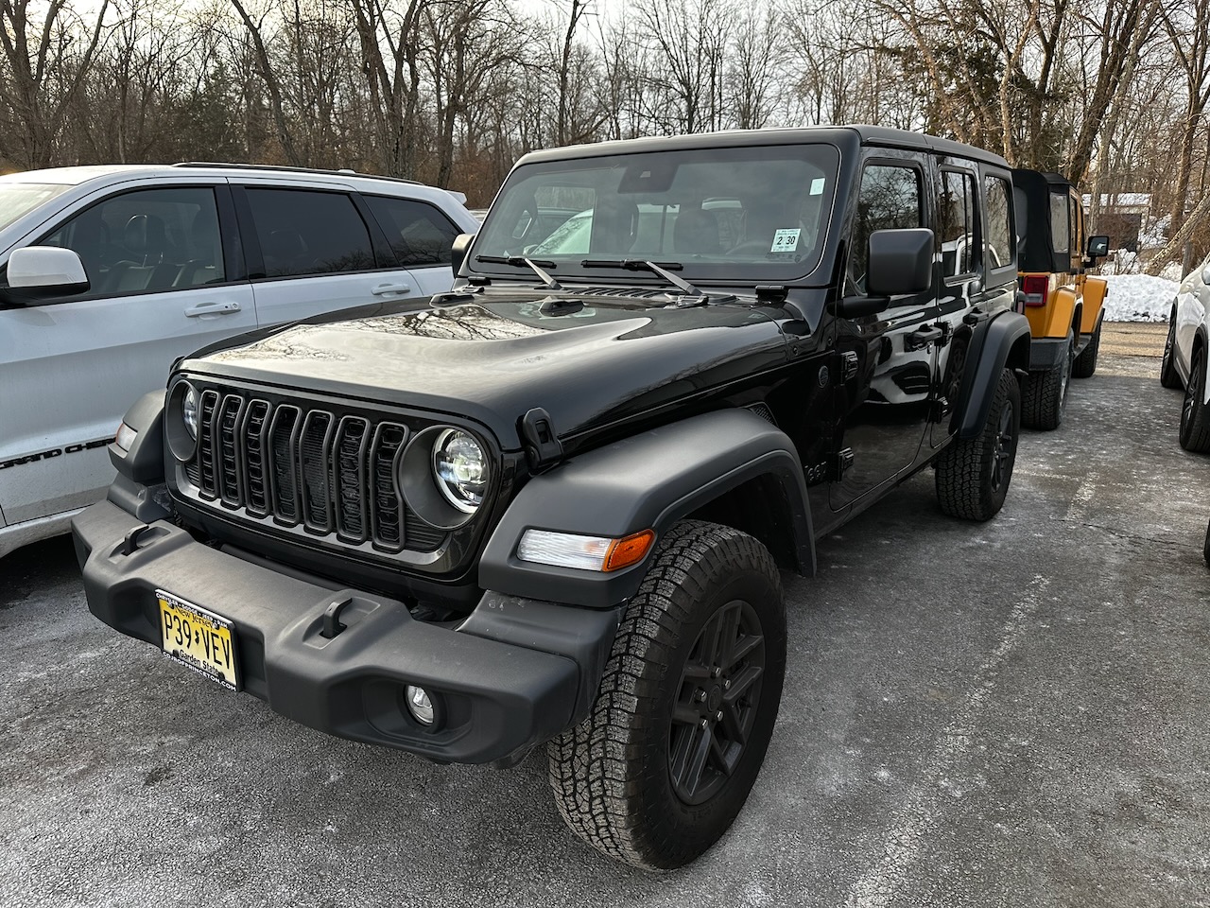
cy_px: 454
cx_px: 605
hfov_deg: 71.6
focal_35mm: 24
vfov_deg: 56.8
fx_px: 839
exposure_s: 1/724
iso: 80
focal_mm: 6.86
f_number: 1.78
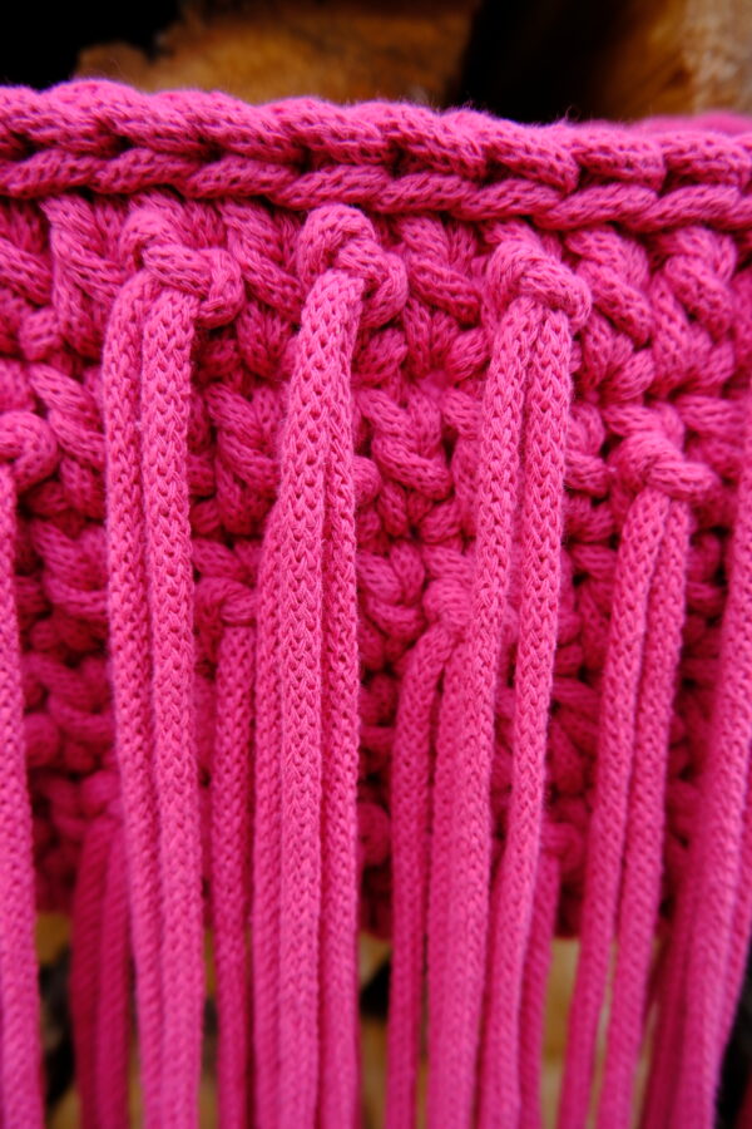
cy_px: 564
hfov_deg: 55.1
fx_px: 721
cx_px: 376
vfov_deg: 76.1
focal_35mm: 23
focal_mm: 15
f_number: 4
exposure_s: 1/150
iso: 160
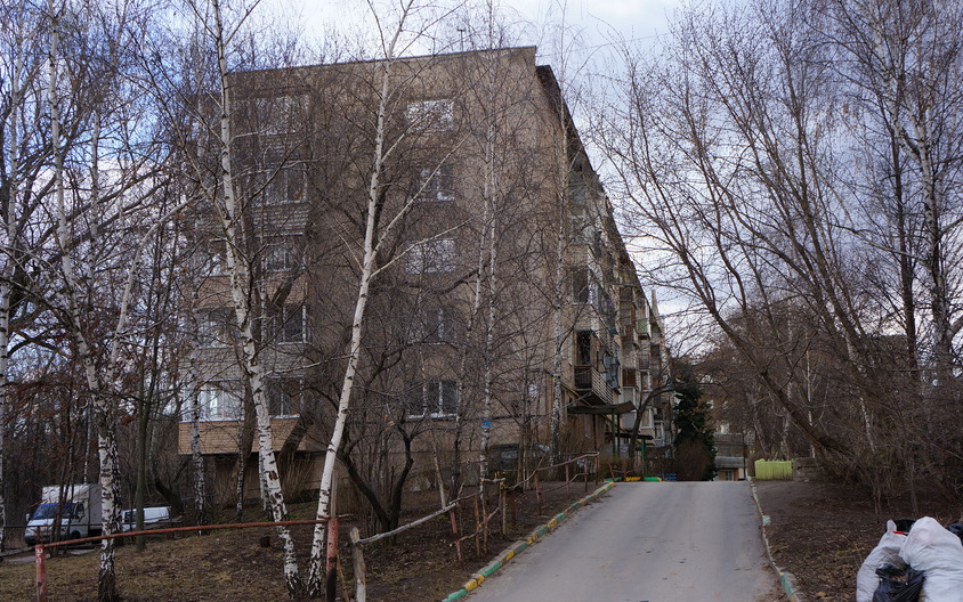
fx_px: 1129
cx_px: 484
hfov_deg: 46.2
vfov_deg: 29.9
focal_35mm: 43
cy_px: 319
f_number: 5.6
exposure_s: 1/80
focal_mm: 28
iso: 100
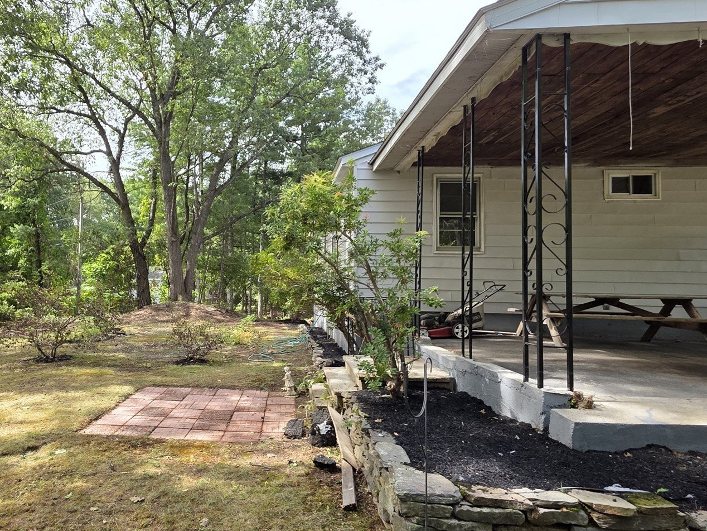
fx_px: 429
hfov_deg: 76.7
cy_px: 270
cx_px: 240
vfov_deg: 63.4
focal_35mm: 21
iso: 40
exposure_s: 1/328
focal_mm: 2.2
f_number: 1.9
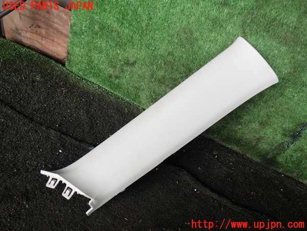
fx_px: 266
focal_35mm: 30
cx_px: 154
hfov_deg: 60.0
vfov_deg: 46.8
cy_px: 116
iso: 100
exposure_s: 1/80
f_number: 2.3
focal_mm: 5.4
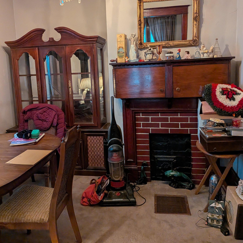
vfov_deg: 55.3
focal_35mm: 29
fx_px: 230
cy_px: 101
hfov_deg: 55.6
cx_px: 122
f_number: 1.7
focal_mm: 4.53
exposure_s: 1/120
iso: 300
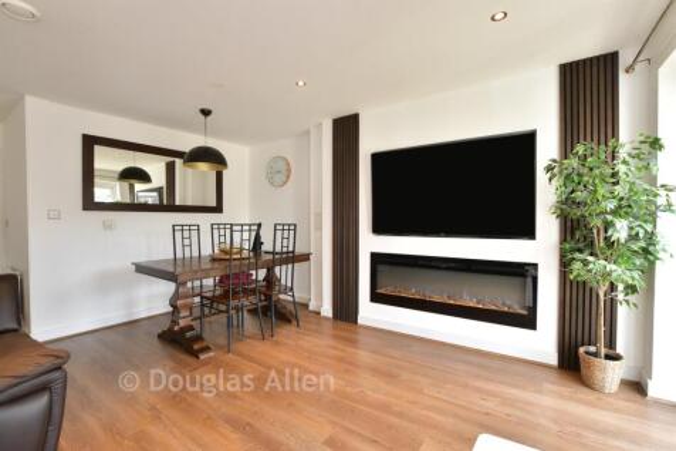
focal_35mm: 15
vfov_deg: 77.3
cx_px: 338
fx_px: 282
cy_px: 226
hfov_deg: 100.4
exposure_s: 1/2
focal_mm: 10
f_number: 8
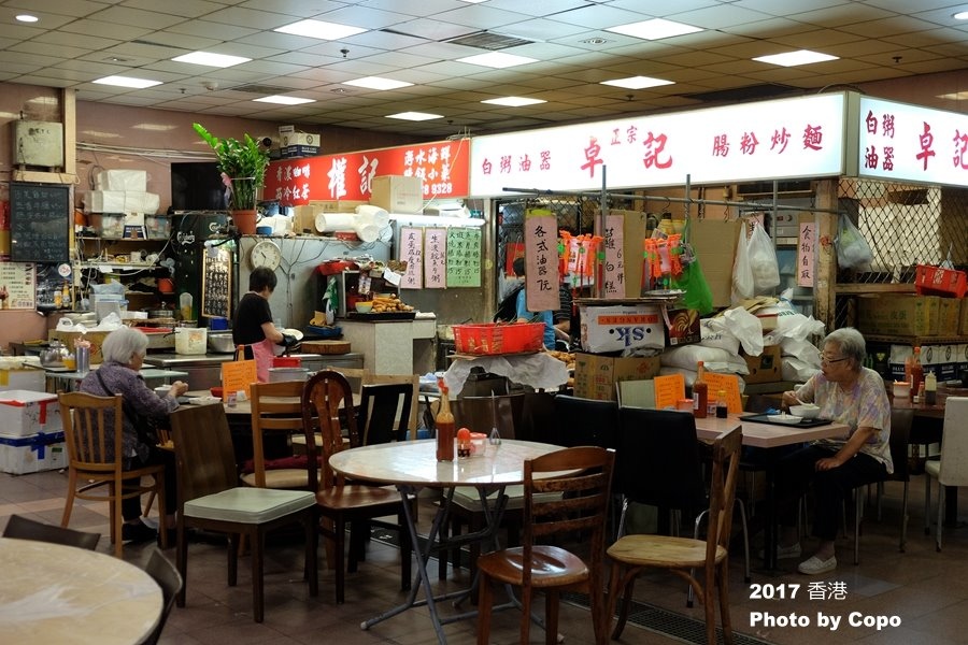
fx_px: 1075
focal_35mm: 40
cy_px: 322
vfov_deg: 33.4
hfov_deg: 48.5
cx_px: 484
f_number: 3.2
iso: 1000
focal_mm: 26.5
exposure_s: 1/60
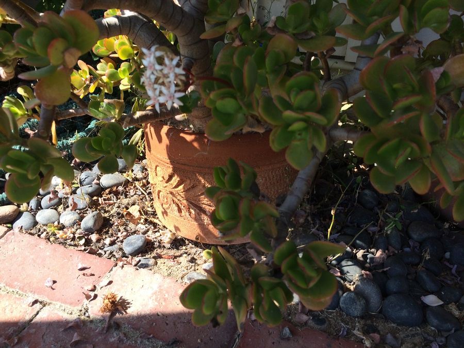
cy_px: 174
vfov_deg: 46.8
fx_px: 402
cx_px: 232
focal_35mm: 30
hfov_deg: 60.0
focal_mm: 4.12
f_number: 2.2
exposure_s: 1/733
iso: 32
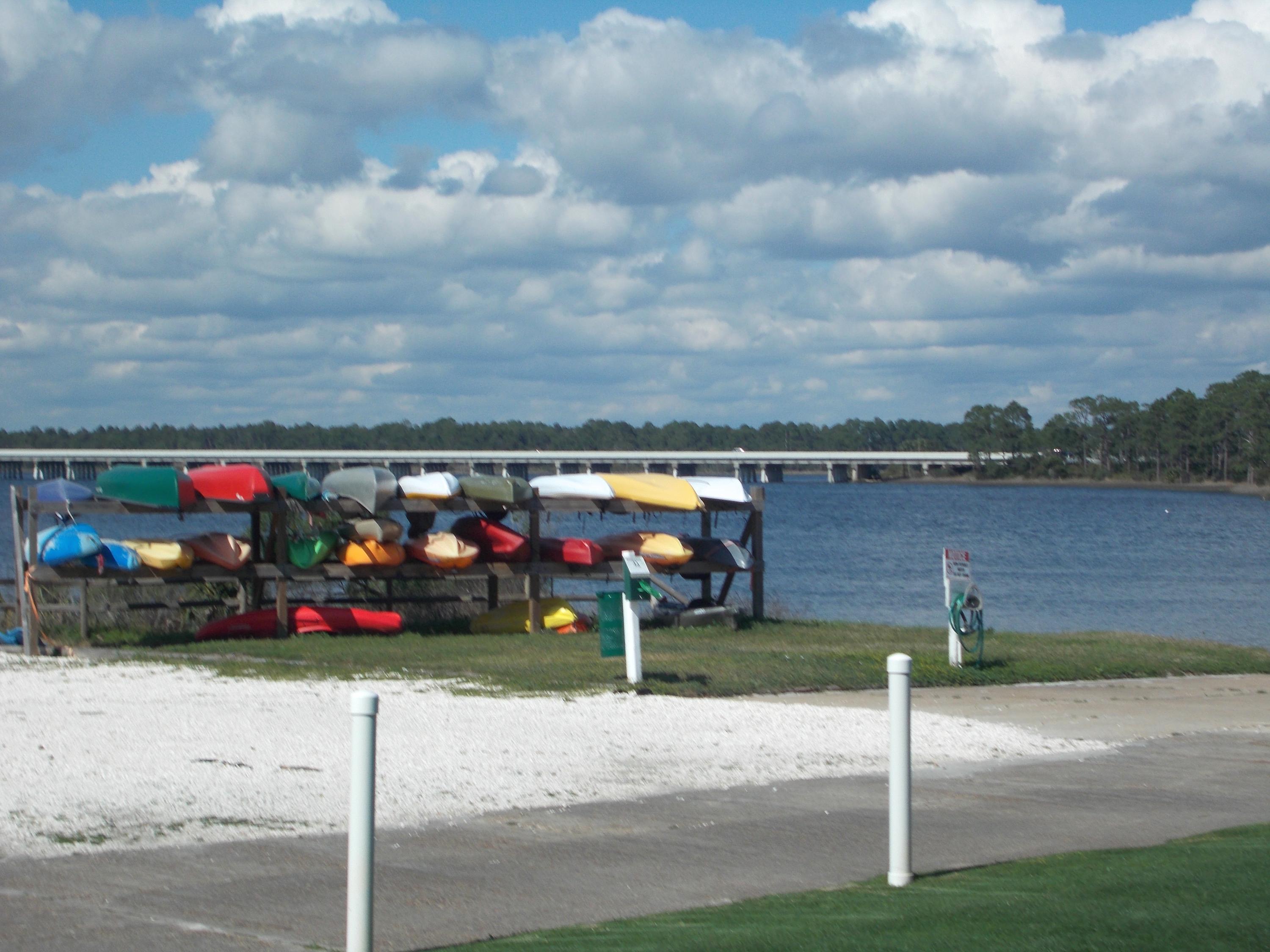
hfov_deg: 25.7
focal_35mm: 76
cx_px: 635
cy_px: 476
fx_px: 2788
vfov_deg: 19.4
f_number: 14.5
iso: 80
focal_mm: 13.5
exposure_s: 1/125
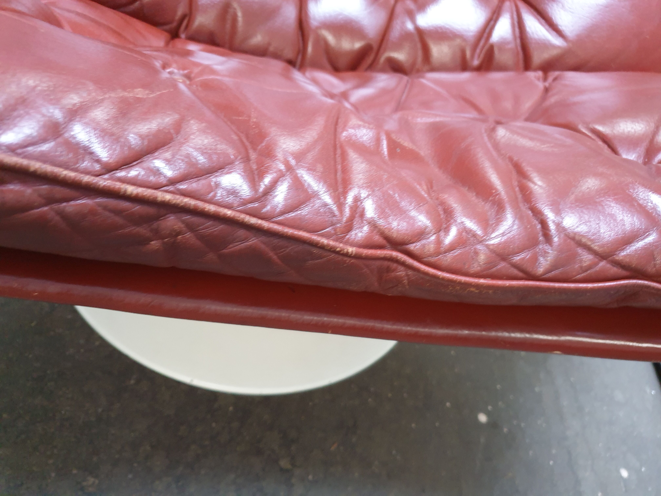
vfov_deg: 53.1
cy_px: 248
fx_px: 496
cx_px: 330
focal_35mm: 26
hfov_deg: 67.3
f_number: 1.5
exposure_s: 1/21
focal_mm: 4.3
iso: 250
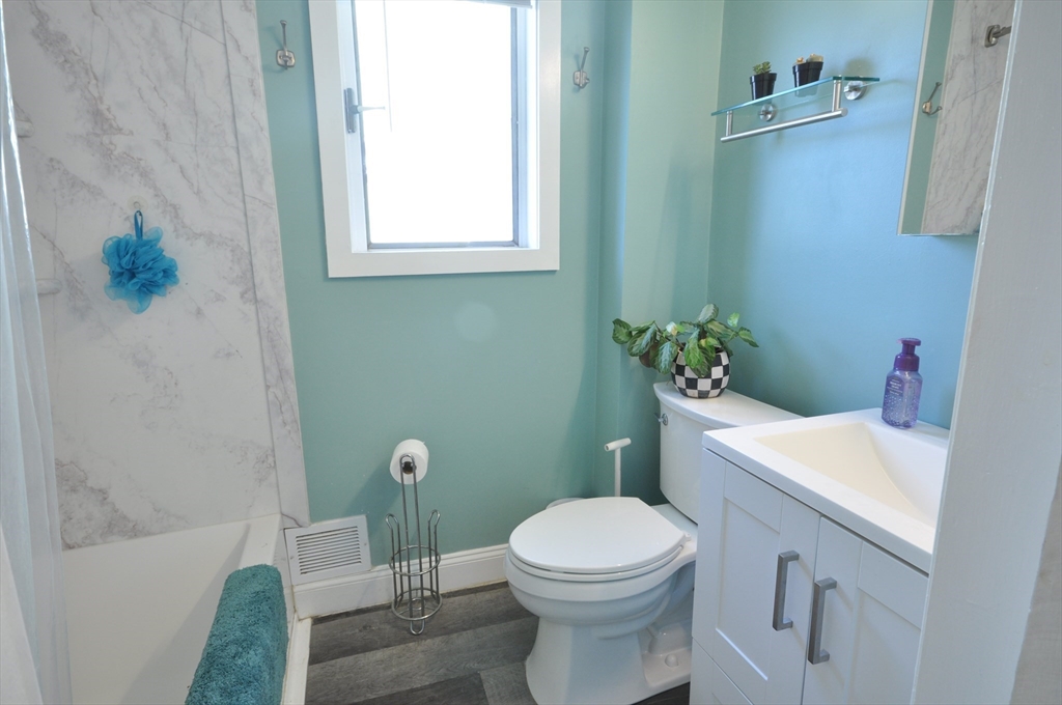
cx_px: 531
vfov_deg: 63.1
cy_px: 352
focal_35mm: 20
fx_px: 575
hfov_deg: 85.5
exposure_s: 1/5
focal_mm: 13
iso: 400
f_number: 11
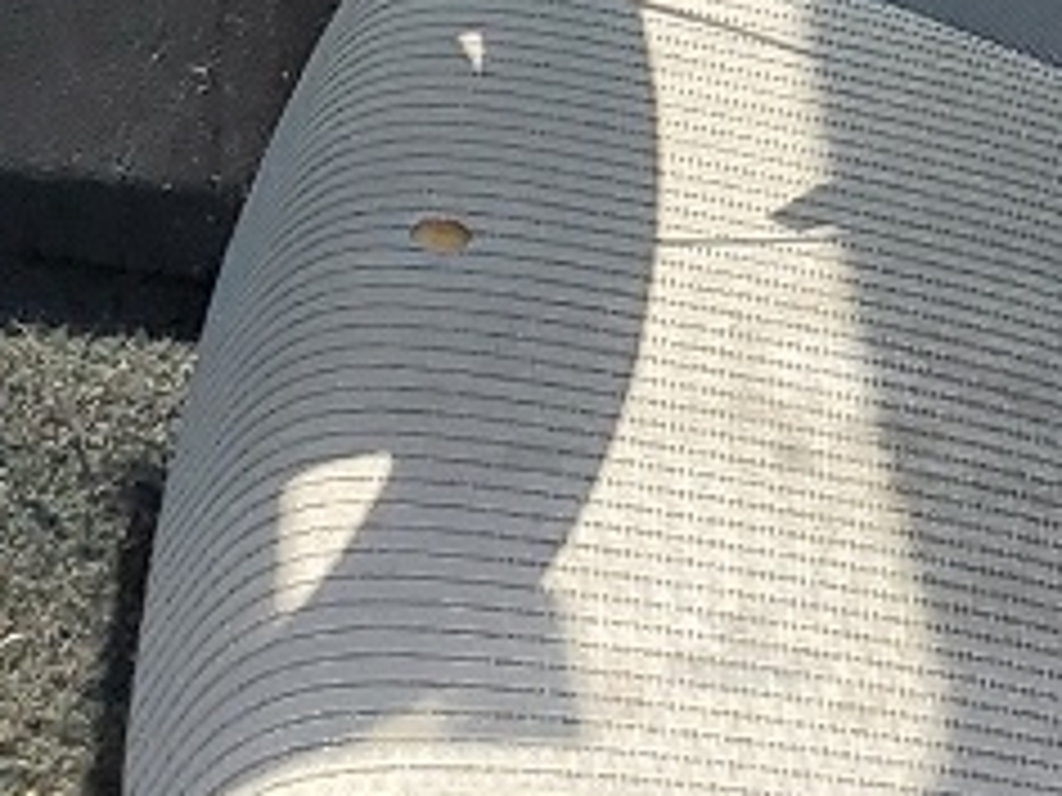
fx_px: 5400
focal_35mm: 176
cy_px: -553
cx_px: 1305
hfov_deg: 11.0
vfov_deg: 8.2
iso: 50
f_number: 1.5
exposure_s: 1/714
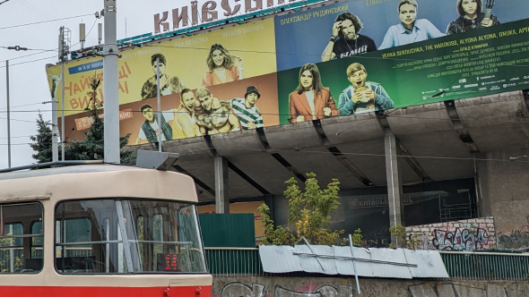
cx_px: -22
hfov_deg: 31.7
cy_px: 182
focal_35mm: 60
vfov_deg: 20.0
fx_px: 842
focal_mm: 5.43
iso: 44
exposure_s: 1/948
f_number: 1.89
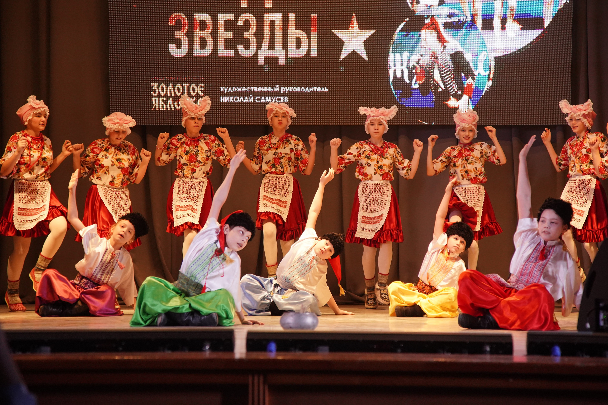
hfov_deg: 19.5
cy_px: 202
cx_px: 304
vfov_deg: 13.0
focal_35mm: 105
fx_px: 1773
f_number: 4
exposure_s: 1/400
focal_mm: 105
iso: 3200
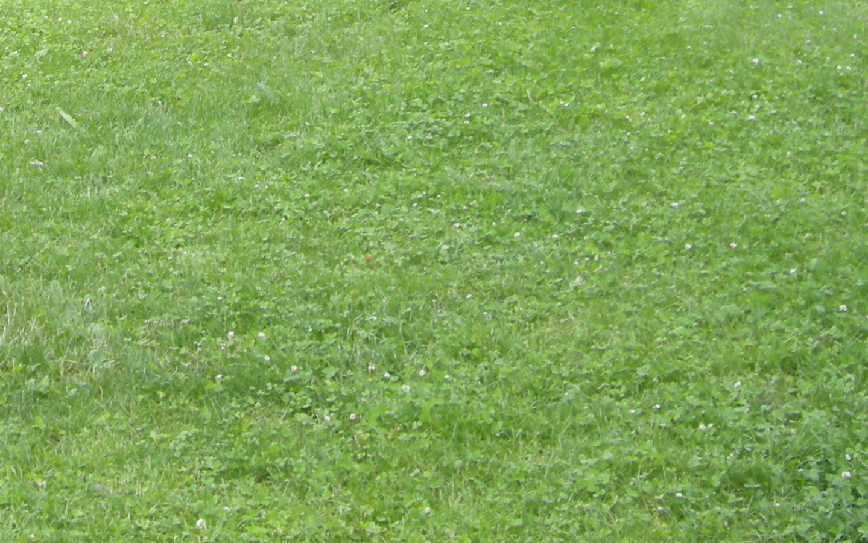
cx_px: 40
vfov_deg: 11.4
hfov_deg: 18.7
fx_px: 2579
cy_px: -346
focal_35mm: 109
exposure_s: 1/186
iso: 64
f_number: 2.8
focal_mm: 7.9
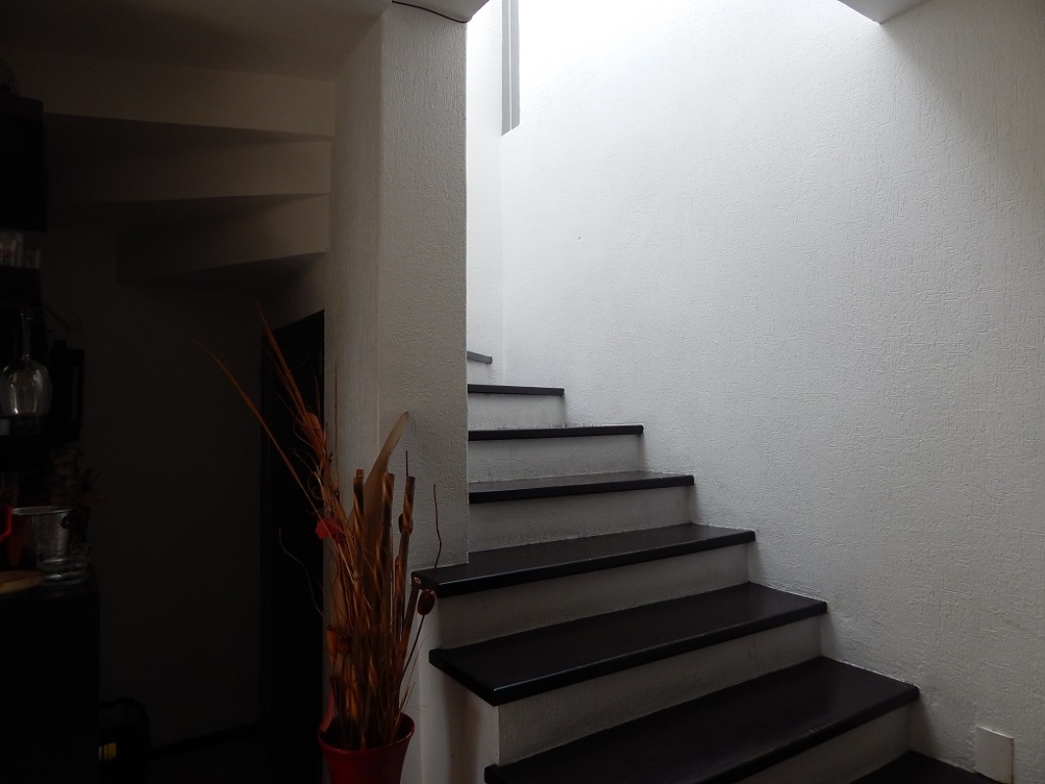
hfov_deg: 73.9
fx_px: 694
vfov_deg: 58.9
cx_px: 522
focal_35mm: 23
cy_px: 392
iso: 125
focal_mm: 4
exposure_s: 1/100
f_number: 3
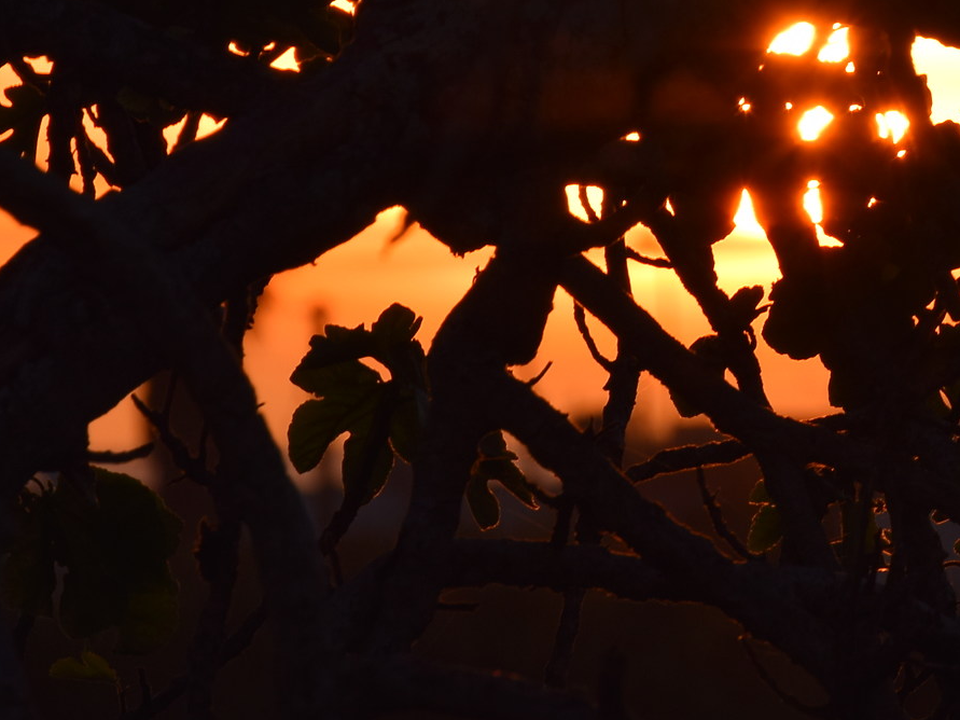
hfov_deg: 2.1
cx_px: 859
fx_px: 25871
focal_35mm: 933
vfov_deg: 1.6
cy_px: 16
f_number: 10
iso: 100
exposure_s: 1/200
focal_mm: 240
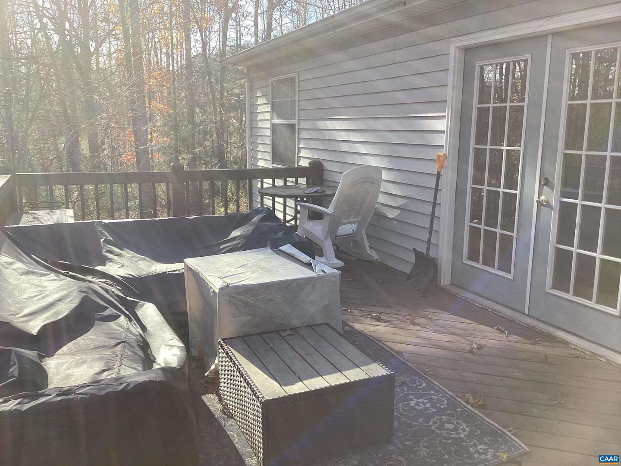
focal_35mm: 31
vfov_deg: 45.4
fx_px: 556
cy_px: 233
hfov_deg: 58.4
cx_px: 310
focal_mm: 3.3
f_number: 2.4
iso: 25
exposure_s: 1/369
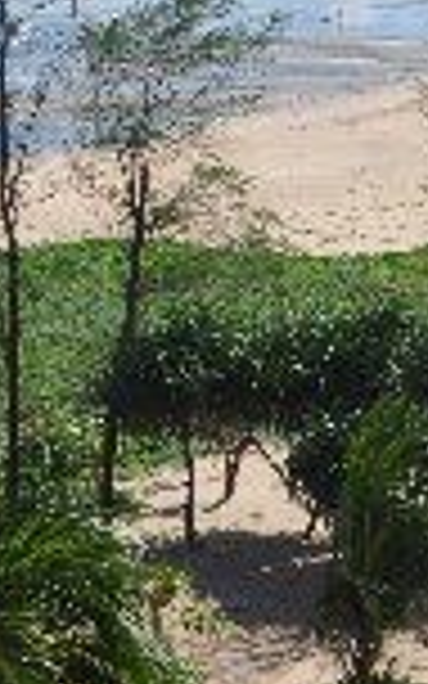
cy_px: -153
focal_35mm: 136
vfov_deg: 14.8
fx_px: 2538
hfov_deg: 9.6
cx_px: 198
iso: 200
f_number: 10
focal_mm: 18
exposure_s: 1/400
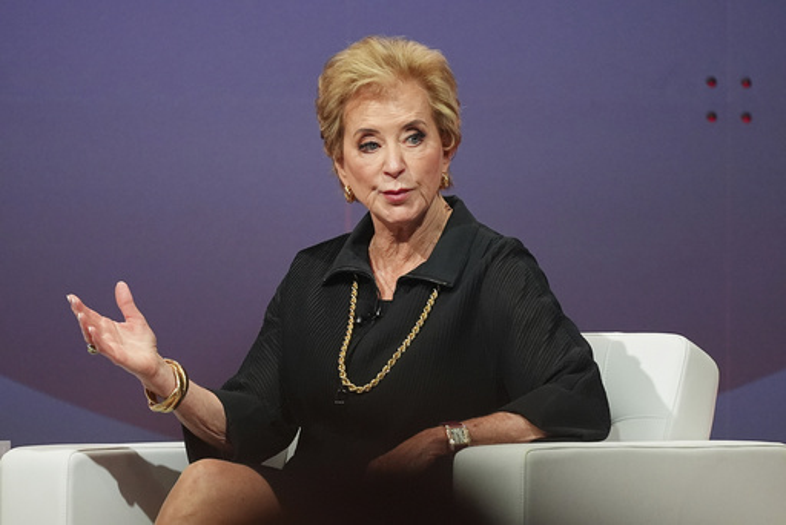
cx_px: 393
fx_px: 19660
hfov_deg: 2.3
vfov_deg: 1.5
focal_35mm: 900
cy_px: 262
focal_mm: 600
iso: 4000
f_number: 4
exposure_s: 1/640
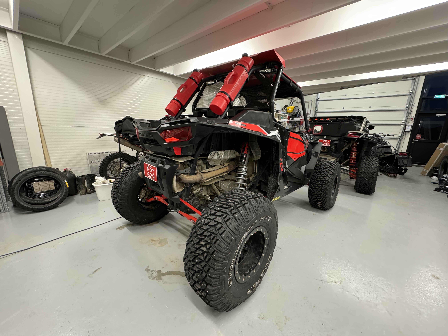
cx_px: 224
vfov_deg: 85.7
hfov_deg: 102.1
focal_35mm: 14
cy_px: 168
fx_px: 181
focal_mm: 2.22
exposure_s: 1/50
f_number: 2.2
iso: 320
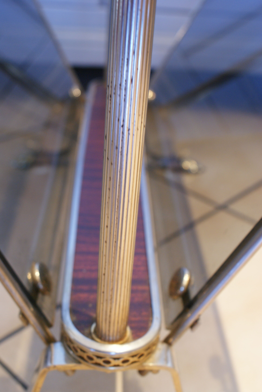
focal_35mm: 45
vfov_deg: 43.6
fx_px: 490
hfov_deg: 29.9
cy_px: 196
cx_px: 131
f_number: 5
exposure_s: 1/4
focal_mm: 30
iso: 400
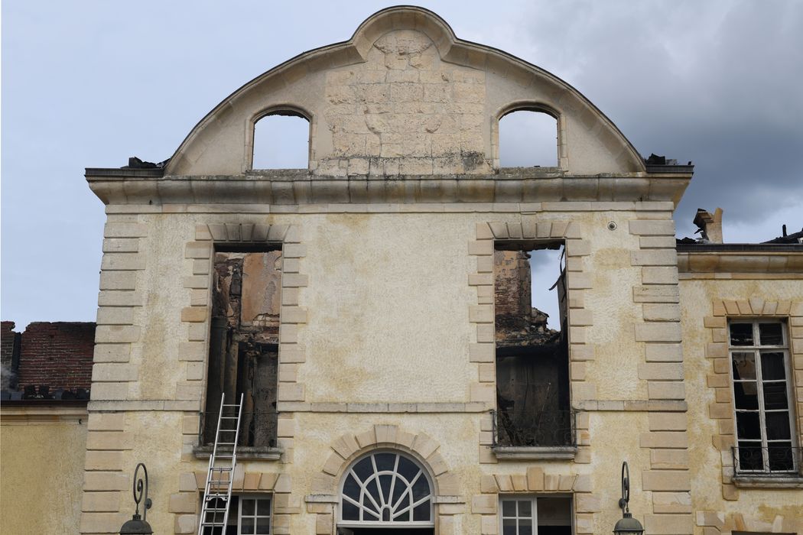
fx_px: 1115
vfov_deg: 27.0
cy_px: 268
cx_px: 402
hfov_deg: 39.6
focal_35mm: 50
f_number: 6.3
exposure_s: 1/400
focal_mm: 50
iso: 64
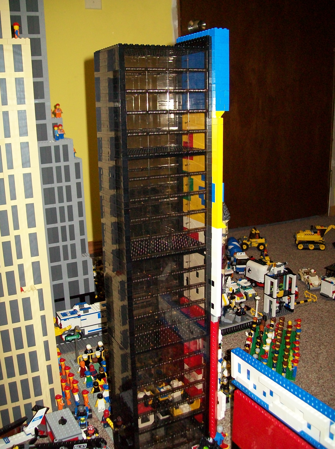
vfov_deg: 51.4
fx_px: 466
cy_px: 224
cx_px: 168
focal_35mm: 36
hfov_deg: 39.5
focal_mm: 6
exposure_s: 1/60
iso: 160
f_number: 2.7
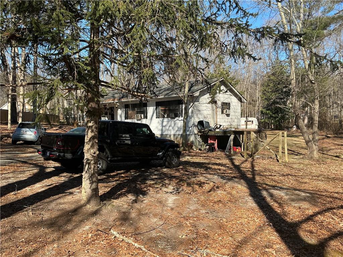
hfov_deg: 61.7
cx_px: 172
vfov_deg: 48.2
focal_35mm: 29
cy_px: 128
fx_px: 287
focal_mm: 3
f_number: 1.8
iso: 25
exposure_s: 1/816
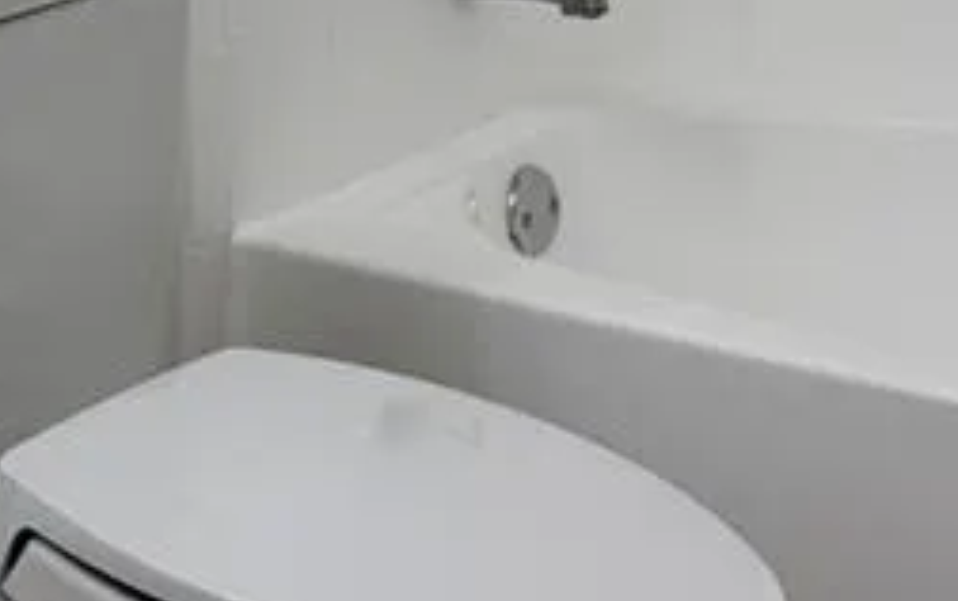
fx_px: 3162
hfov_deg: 16.8
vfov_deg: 10.3
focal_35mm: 121
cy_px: -464
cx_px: -65
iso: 50
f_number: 1.78
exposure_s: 1/120
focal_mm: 6.76
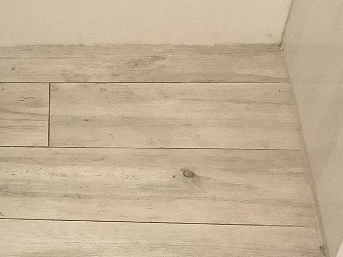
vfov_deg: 15.2
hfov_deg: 18.9
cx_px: -119
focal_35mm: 95
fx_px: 941
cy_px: 276
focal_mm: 3.3
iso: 400
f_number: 2.4
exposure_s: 1/60
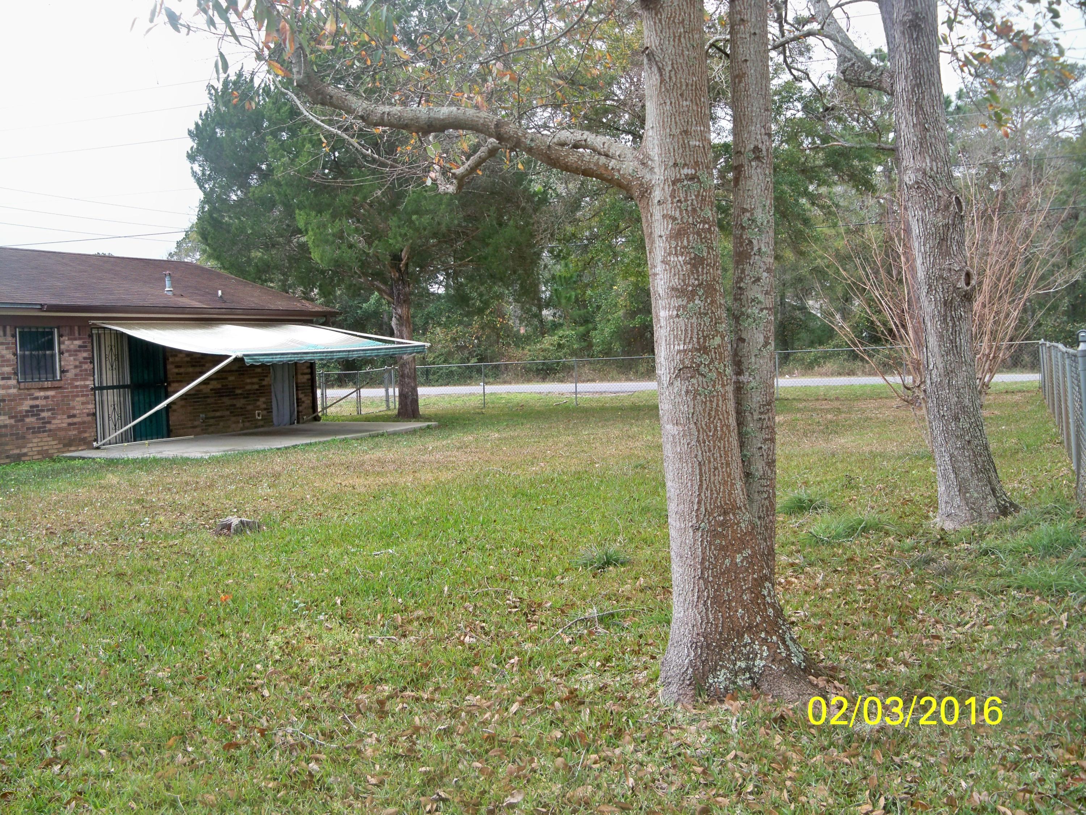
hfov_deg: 52.6
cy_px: 408
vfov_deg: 40.7
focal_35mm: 35
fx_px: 1098
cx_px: 543
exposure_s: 1/125
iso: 80
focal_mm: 6.2
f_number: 3.5
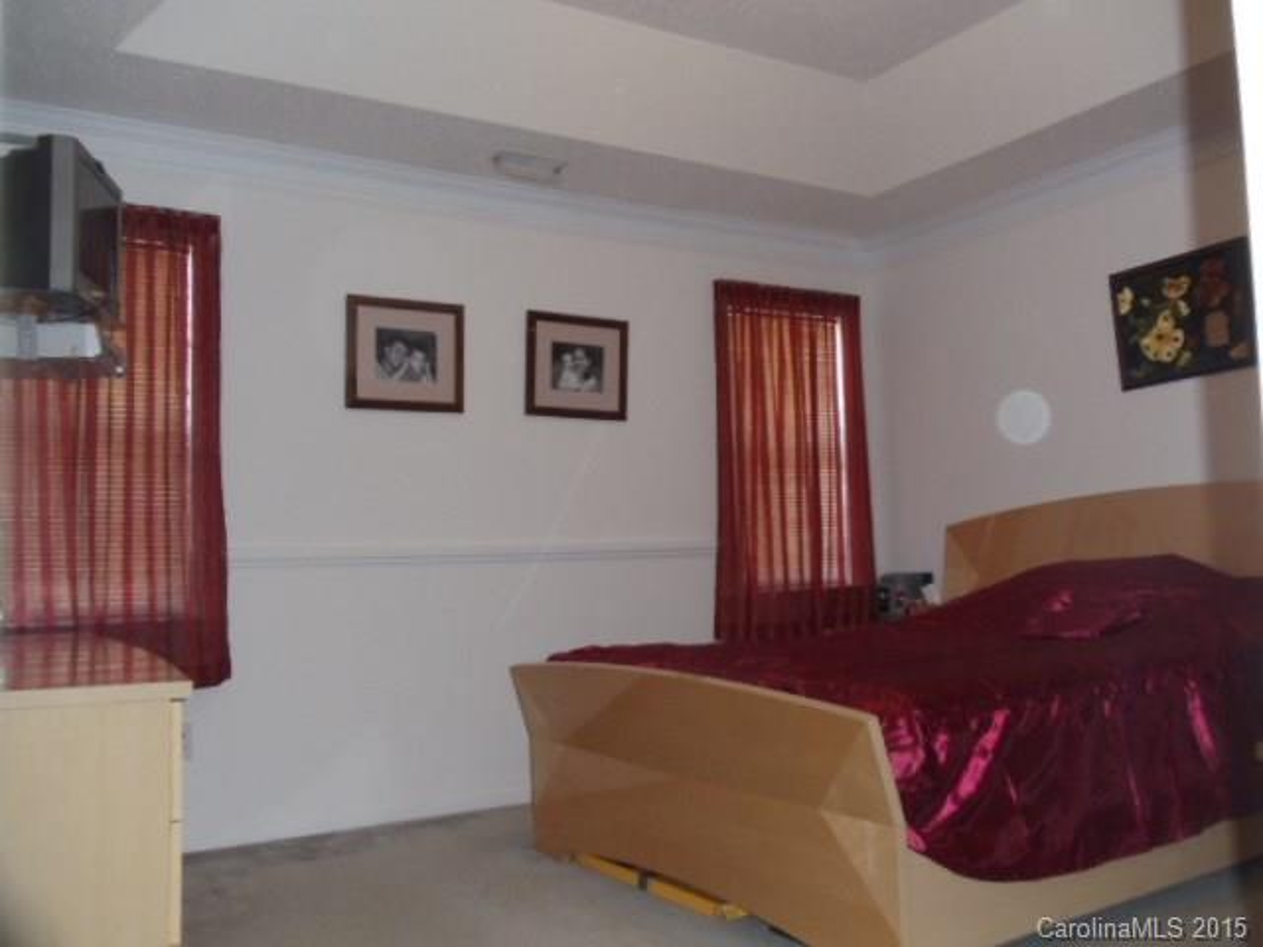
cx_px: 632
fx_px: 1605
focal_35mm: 44
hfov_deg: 42.9
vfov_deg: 32.9
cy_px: 474
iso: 200
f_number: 3.5
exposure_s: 1/30
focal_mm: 6
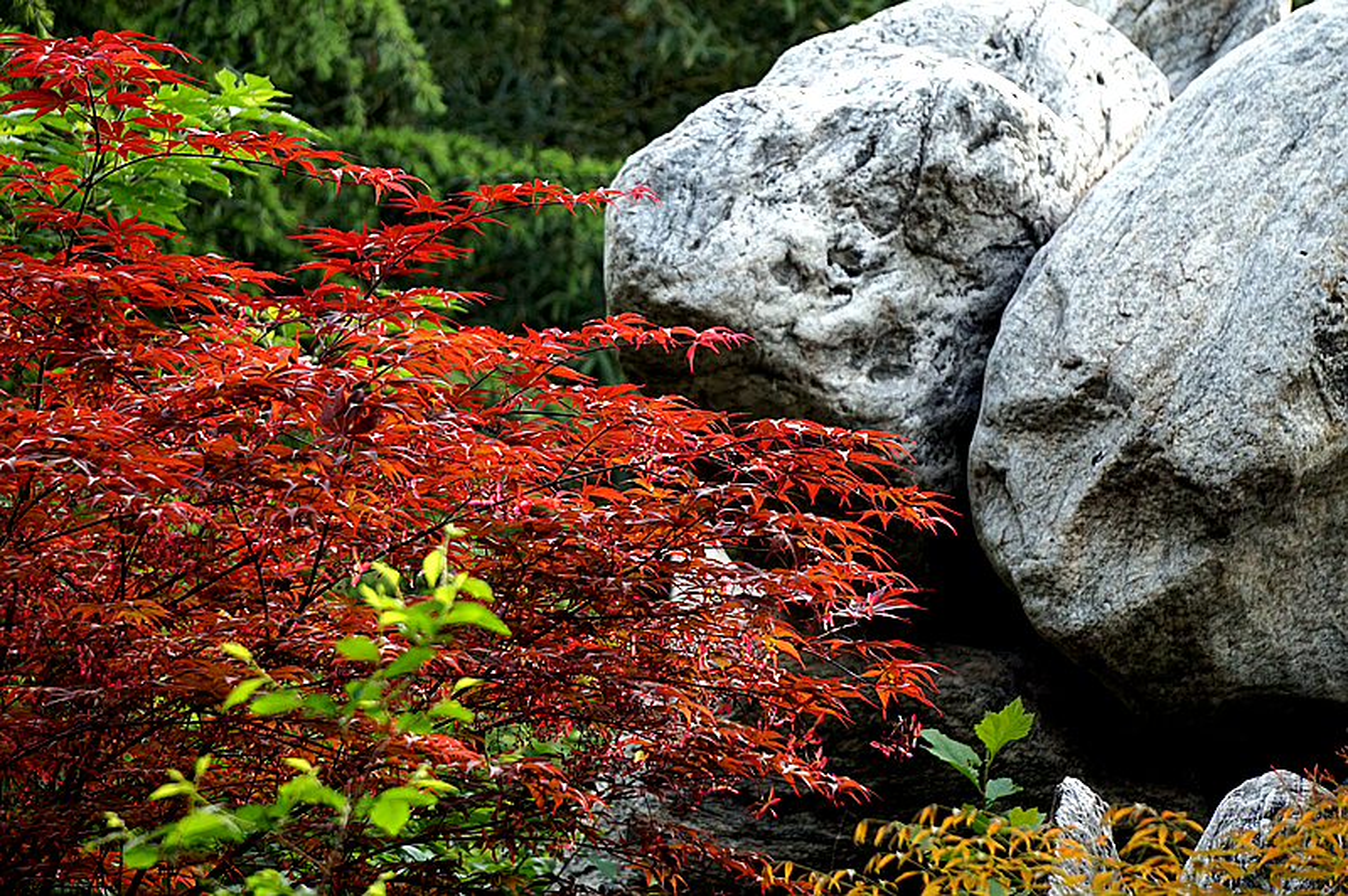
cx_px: 674
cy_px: 448
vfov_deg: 7.0
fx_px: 7295
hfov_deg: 10.6
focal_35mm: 195
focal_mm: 130
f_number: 5.6
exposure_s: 1/250
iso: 640
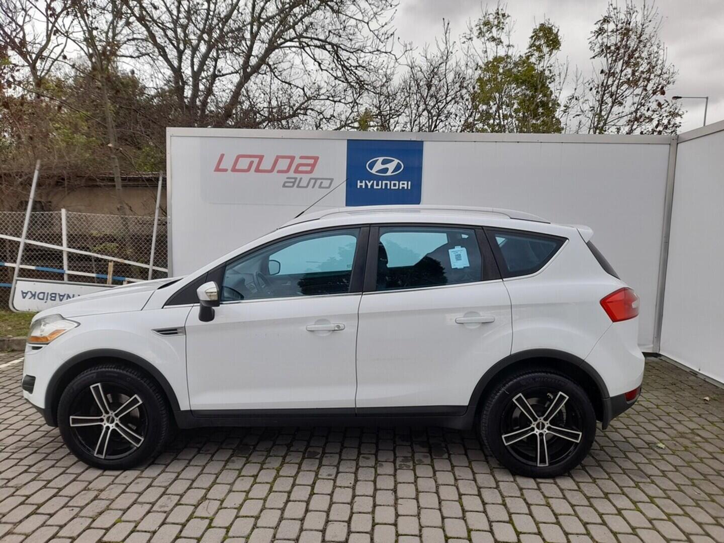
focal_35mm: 25
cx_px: 362
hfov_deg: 69.4
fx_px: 523
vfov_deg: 54.9
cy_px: 272
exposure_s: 1/193
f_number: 2
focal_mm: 4.6
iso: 20
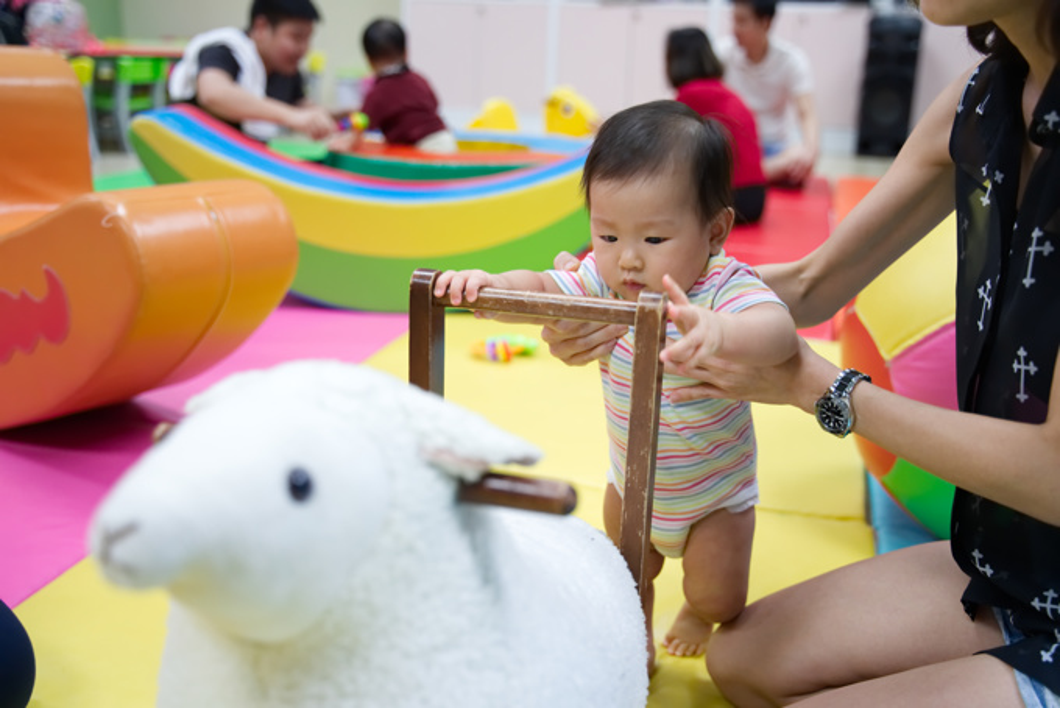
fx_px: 1090
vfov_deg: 36.0
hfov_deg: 51.9
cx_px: 530
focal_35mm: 37
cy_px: 354
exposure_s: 1/125
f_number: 2.8
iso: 1000
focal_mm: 37
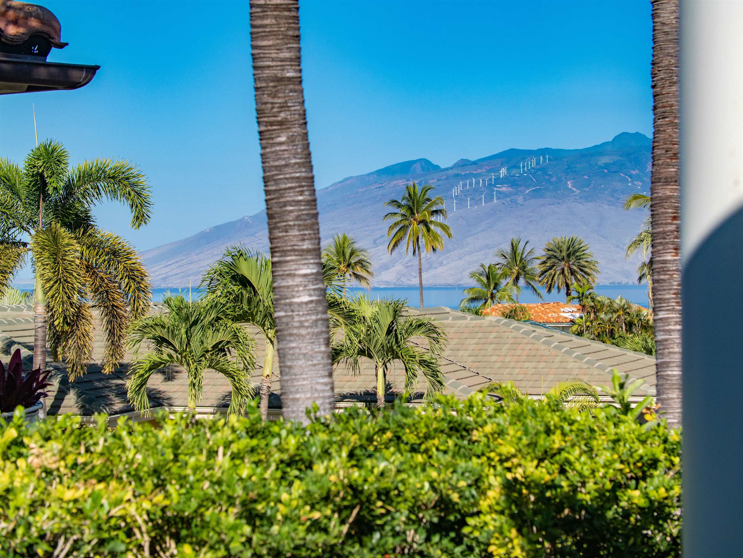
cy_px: 279
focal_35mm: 106
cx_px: 372
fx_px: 2276
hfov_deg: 18.5
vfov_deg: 14.0
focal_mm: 53
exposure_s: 1/800
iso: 400
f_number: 5.6
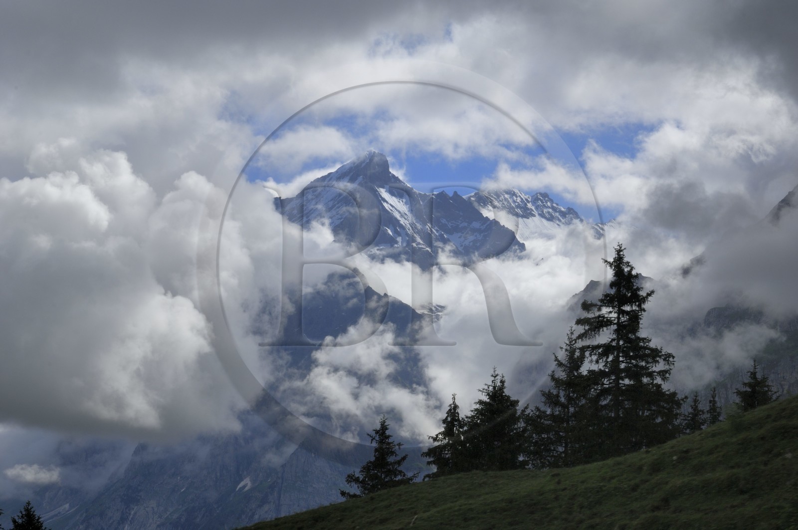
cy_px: 265
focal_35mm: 84
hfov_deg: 24.2
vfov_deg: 16.2
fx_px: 1859
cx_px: 399
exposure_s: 1/160
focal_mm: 56
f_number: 18
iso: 100
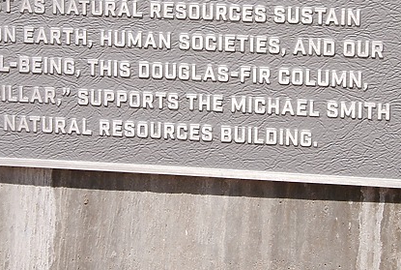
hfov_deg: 13.1
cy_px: 44
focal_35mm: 156
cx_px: 198
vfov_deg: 8.8
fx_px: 1742
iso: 100
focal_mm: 48
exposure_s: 1/250
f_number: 10
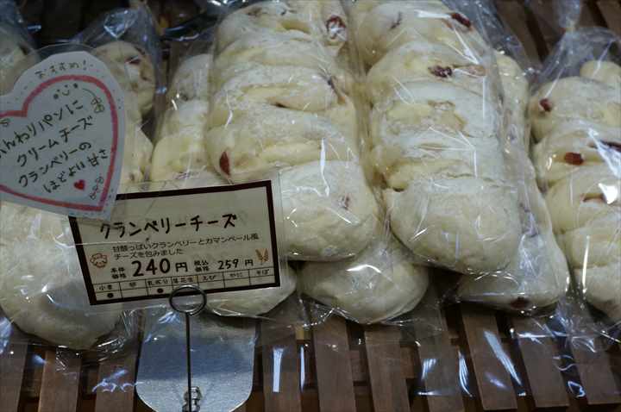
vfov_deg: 29.8
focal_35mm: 45
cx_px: 310
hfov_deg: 43.7
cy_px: 206
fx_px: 775
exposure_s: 1/160
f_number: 8
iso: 800
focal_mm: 30
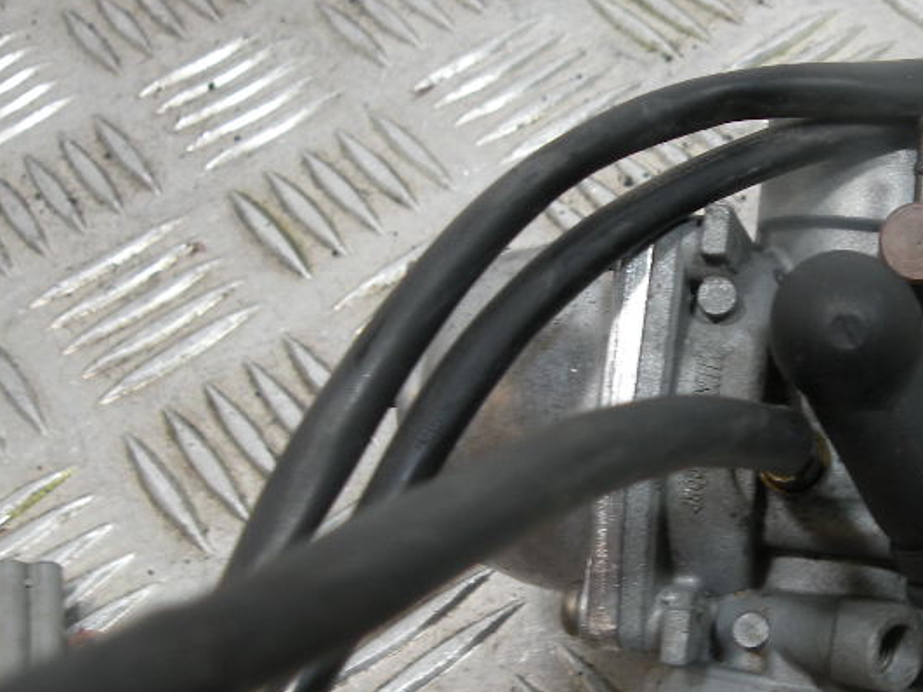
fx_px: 1387
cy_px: 411
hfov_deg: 35.2
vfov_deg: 28.0
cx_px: 789
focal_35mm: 52
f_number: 2.8
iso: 65
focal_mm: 4.7
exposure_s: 1/59.8
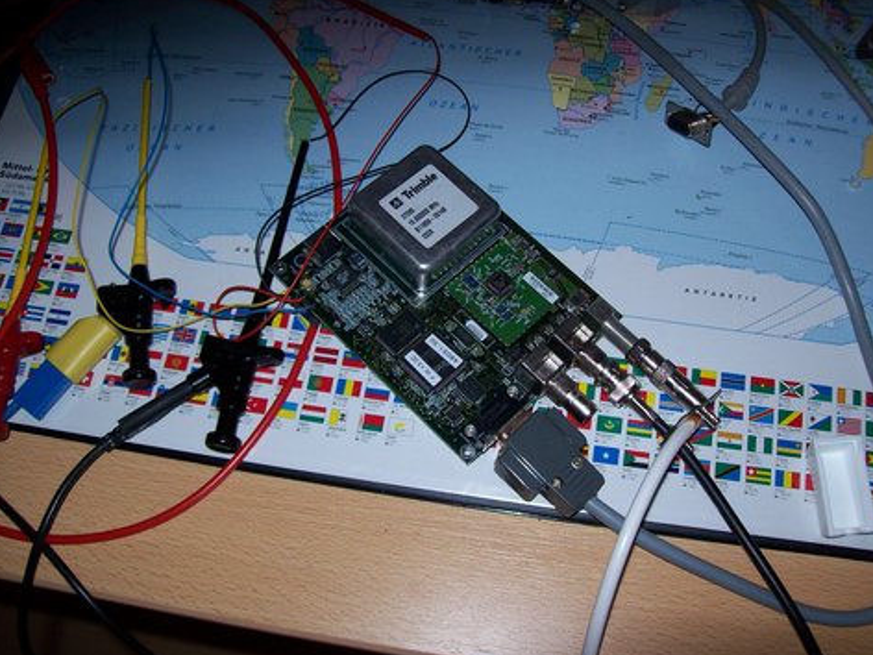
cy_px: 312
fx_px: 984
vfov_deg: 36.8
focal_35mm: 39
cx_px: 463
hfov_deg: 47.8
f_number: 2.7
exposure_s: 1/64
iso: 80
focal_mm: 6
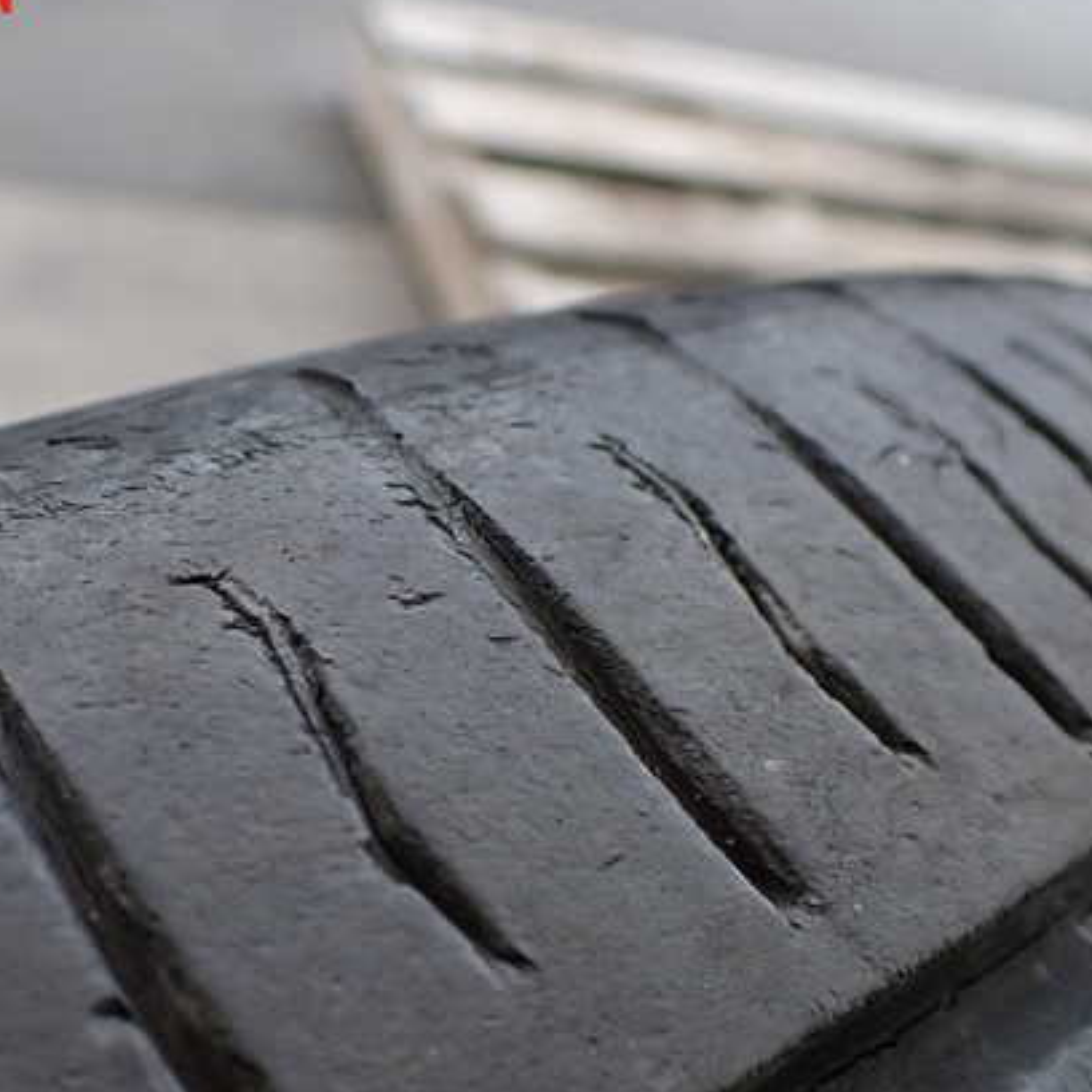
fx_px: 1392
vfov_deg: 42.8
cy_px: 565
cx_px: 329
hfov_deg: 42.0
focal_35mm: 39
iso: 320
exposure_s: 1/125
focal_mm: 5.4
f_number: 2.3
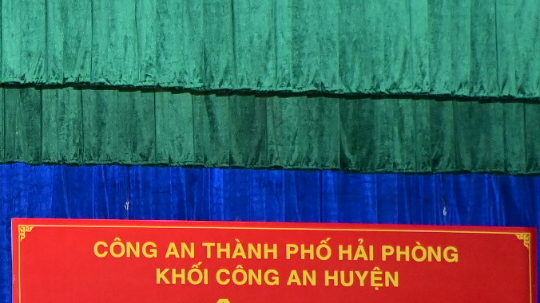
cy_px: 448
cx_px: -157
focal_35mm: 119
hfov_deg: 17.0
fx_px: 1704
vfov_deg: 9.9
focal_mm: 26
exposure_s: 1/200
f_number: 4
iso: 2000
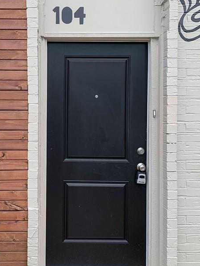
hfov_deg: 32.3
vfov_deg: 42.9
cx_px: 51
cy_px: 123
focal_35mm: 44
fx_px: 339
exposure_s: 1/120
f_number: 1.8
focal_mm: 4.25
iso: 40
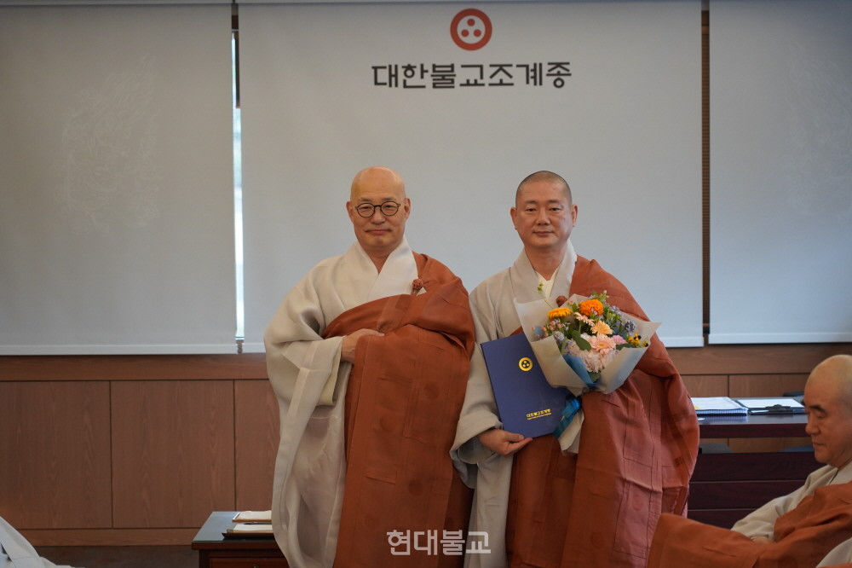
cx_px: 426
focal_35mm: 105
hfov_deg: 19.5
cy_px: 284
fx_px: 2484
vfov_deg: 13.0
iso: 2000
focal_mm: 105
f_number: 4
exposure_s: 1/160
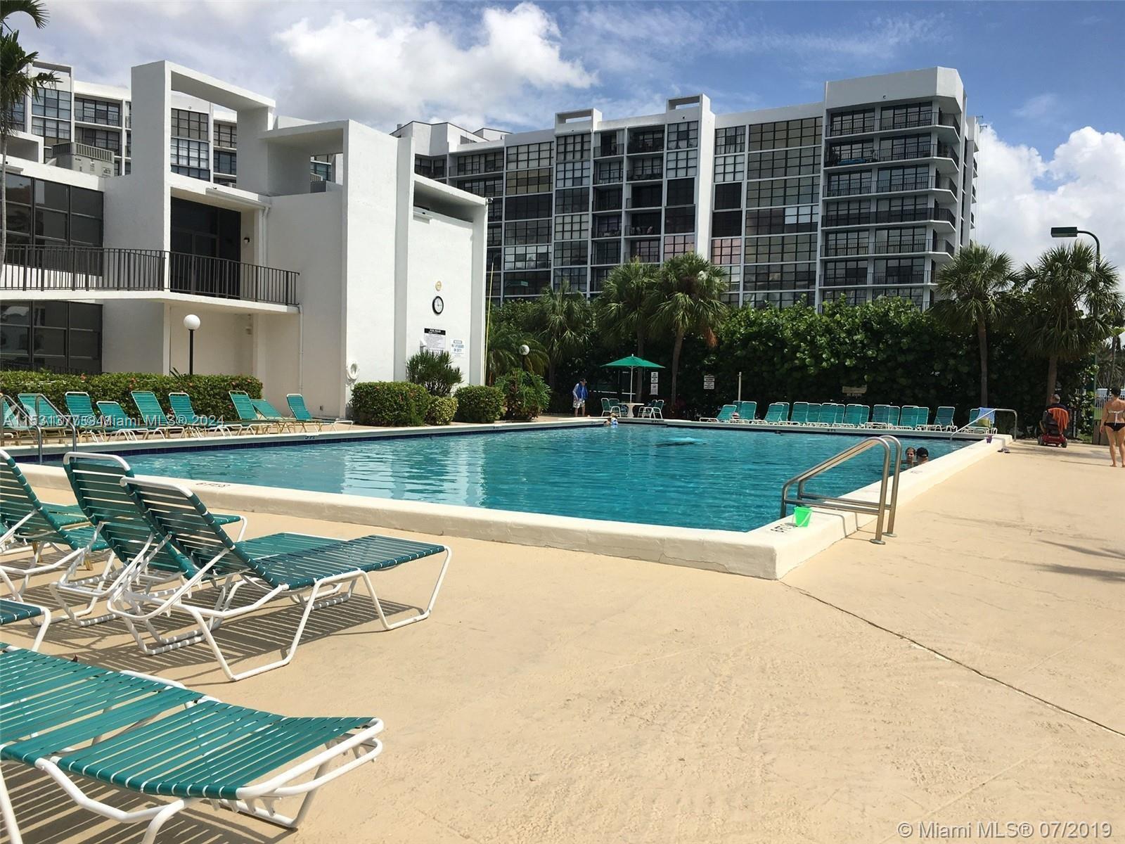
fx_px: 942
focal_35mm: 29
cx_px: 562
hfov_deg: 61.7
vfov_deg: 48.2
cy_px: 422
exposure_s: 1/2564
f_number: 2.2
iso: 25
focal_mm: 4.15
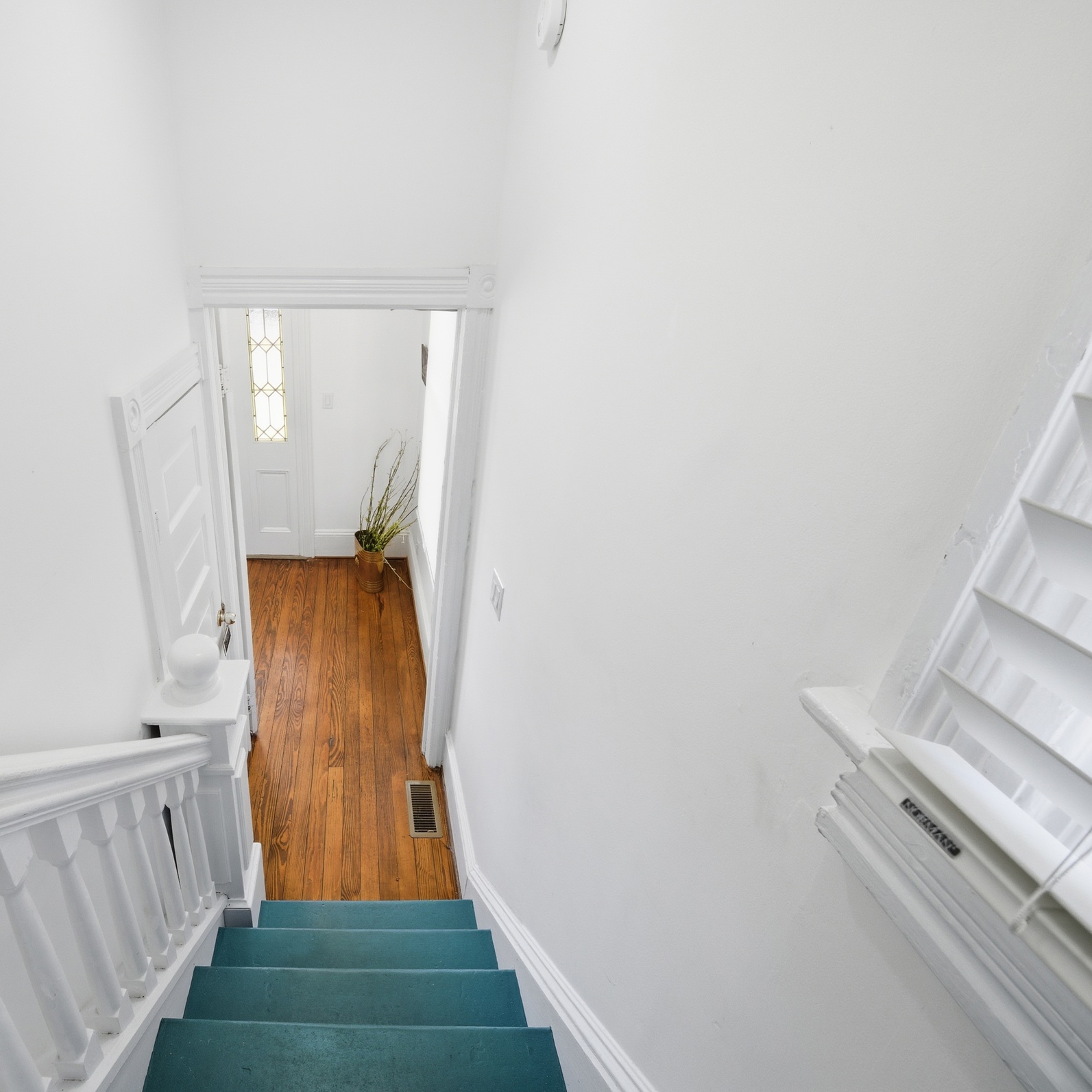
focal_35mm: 16
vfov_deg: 87.4
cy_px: 524
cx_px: 354
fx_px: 571
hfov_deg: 84.1
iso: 250
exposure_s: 1/100
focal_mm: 12
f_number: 9
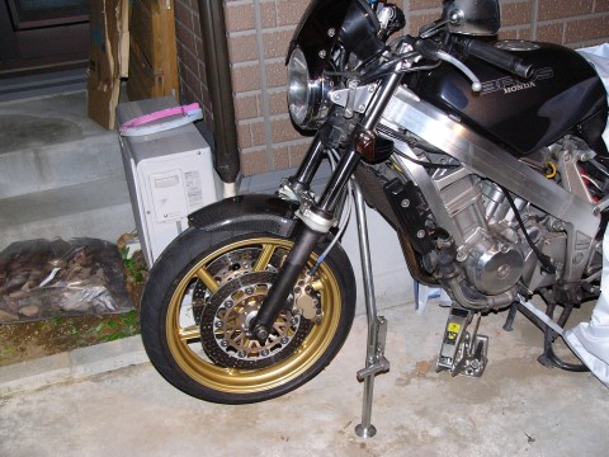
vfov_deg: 35.1
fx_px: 721
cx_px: 304
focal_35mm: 41
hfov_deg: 45.8
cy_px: 228
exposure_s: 1/60
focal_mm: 6.8
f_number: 2.8
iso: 200
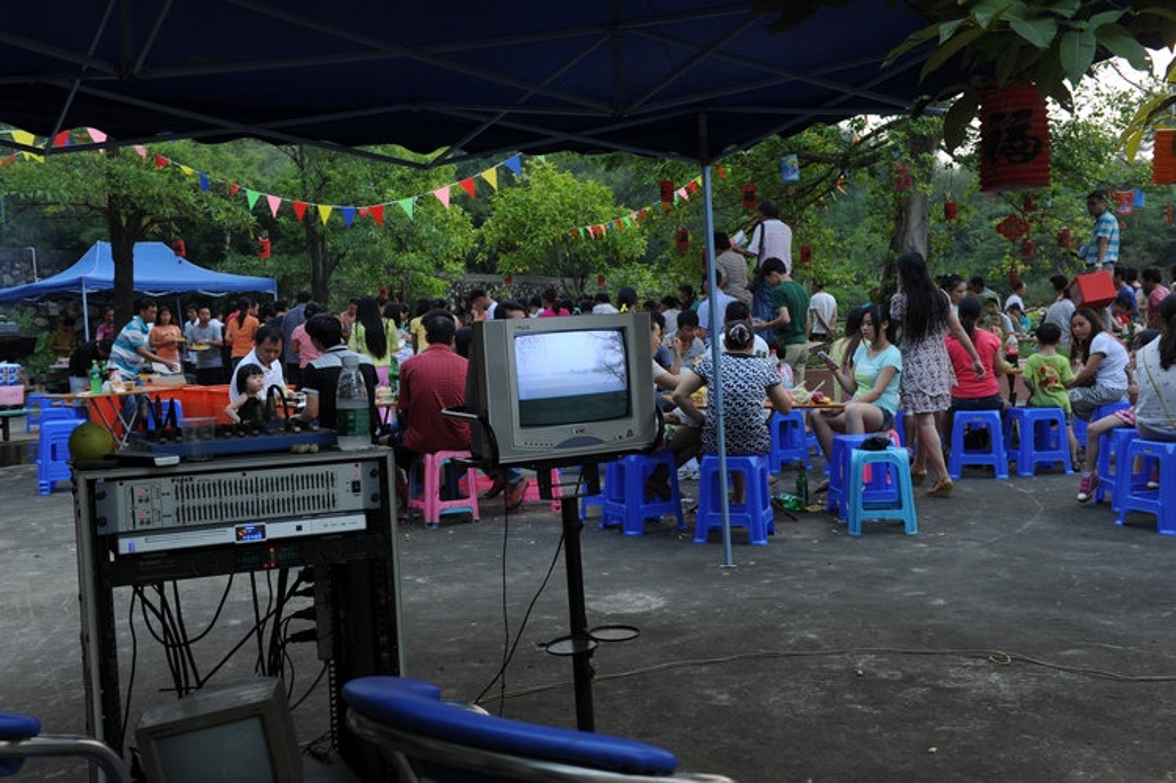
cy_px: 392
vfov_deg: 35.0
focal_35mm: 38
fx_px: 1240
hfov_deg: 50.7
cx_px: 588
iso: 800
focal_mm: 38
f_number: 6.3
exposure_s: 1/80
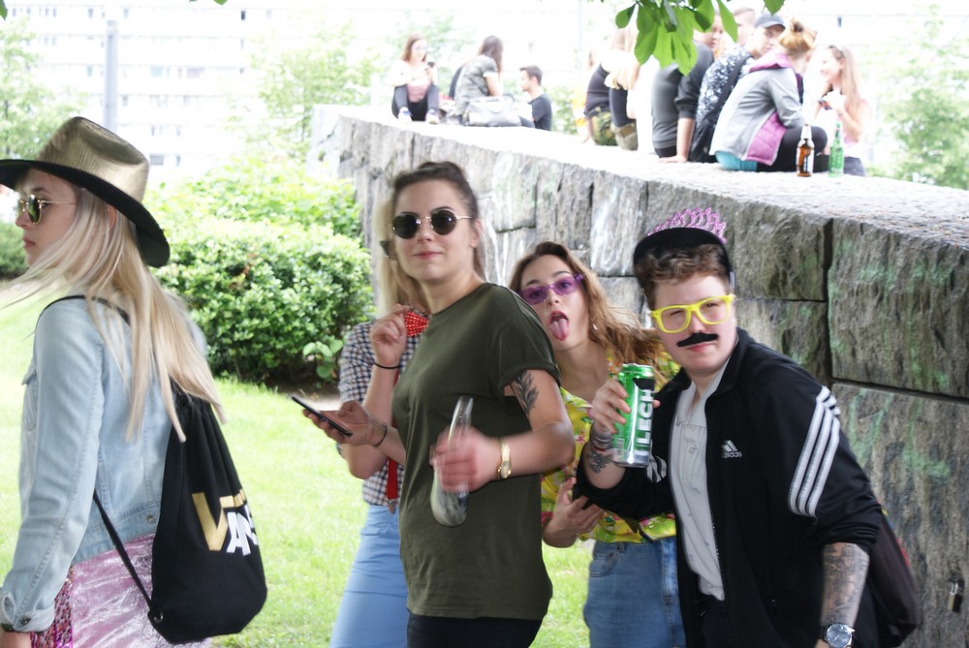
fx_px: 2021
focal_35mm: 75
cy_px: 324
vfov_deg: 18.2
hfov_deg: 27.0
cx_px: 484
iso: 200
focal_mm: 50
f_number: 5.6
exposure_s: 1/50
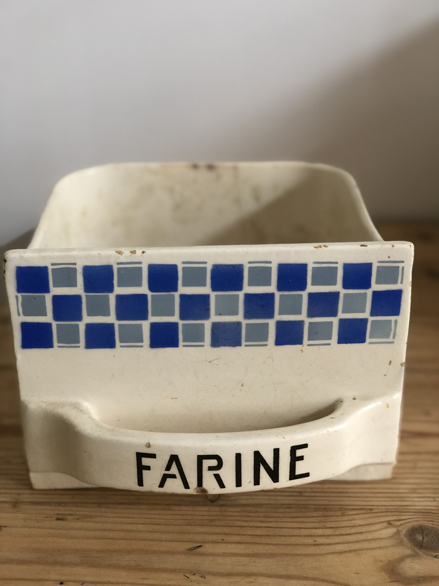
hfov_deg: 28.0
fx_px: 879
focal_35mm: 52
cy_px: 293
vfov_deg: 36.8
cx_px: 220
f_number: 2.4
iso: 160
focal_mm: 6
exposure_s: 1/15
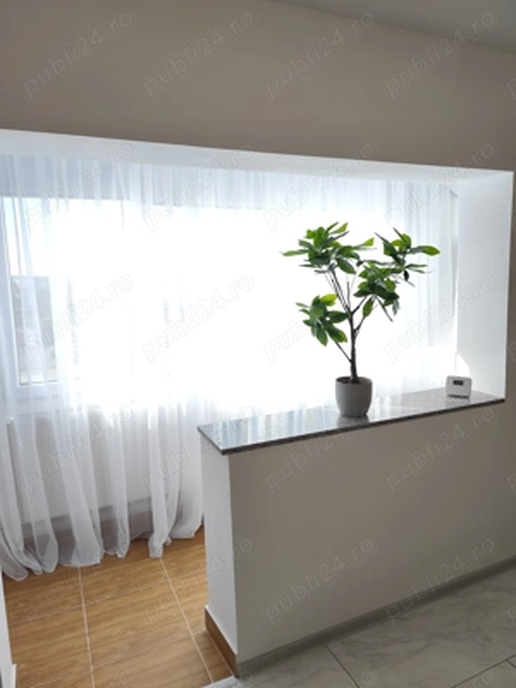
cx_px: 258
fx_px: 457
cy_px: 344
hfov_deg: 58.9
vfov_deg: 73.9
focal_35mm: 23
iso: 50
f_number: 1.65
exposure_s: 1/140
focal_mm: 6.14
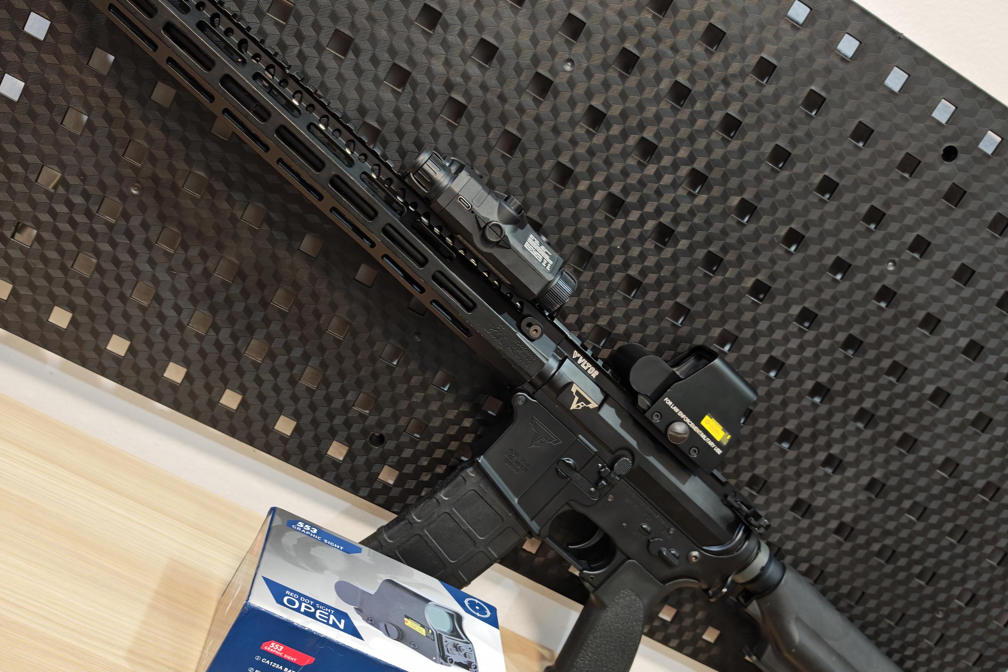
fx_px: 952
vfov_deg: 38.7
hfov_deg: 55.8
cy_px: 411
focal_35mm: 34
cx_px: 496
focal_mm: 6.83
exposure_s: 1/33
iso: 250
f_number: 2
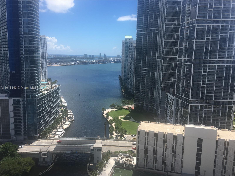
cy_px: 88
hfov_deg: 61.7
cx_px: 118
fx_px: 197
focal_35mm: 29
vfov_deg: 48.2
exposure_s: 1/1603
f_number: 2.2
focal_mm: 4.15
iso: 25
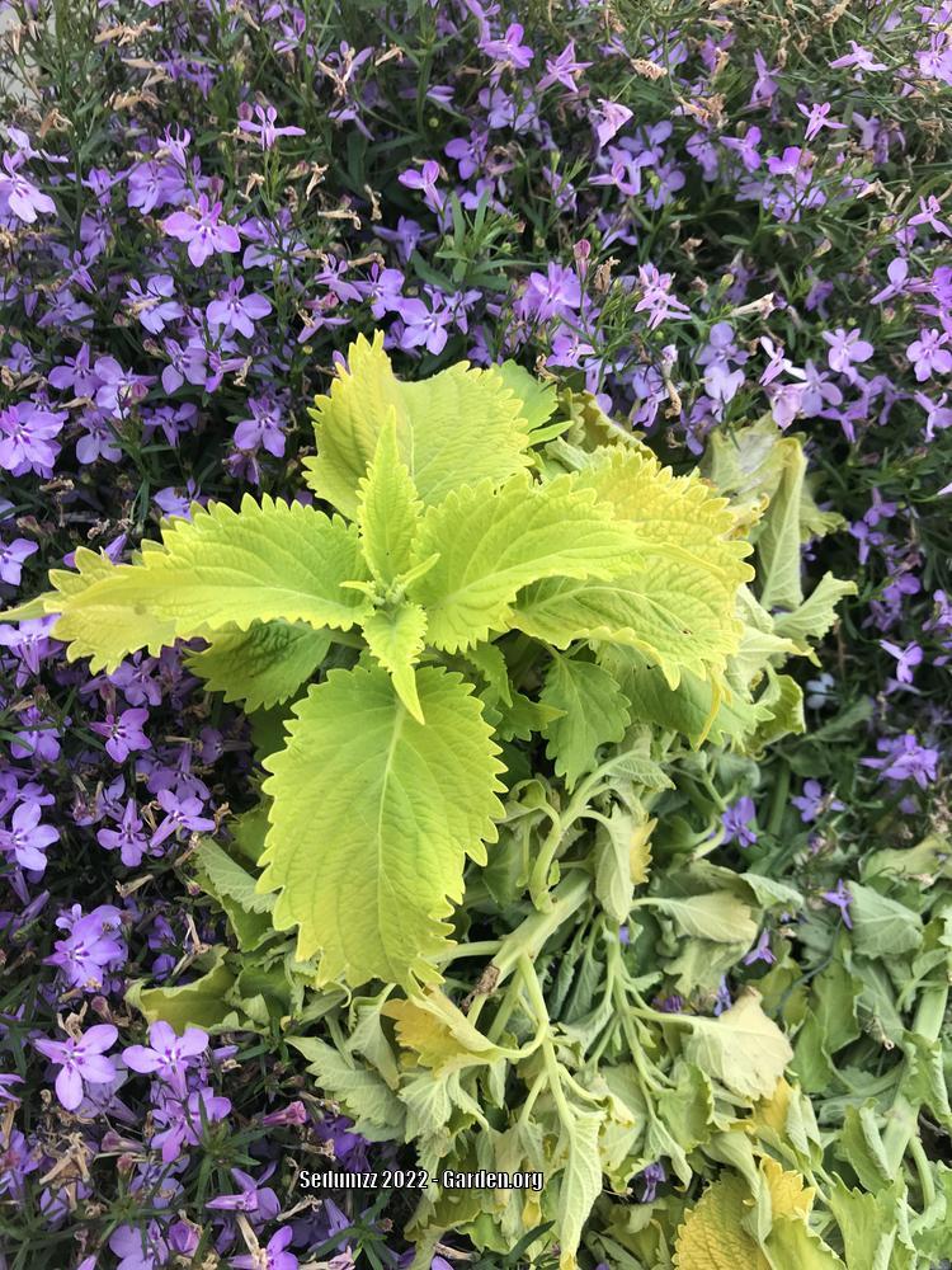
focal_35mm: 28
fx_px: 1027
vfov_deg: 63.4
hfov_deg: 49.7
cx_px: 476
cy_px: 635
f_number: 1.8
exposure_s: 1/130
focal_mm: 3.99
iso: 20
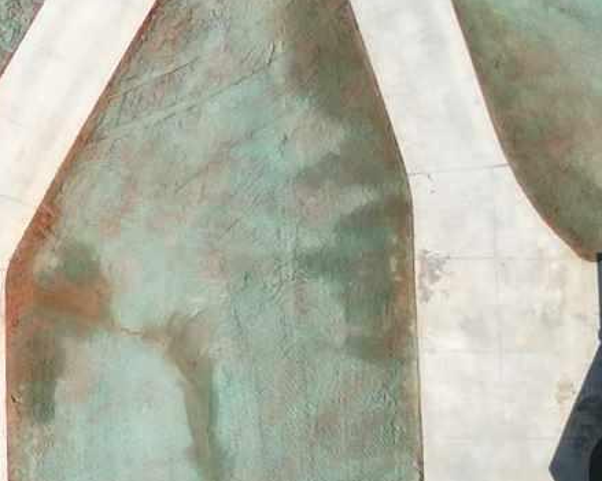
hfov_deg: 11.1
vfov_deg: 9.4
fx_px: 2921
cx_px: -428
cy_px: 425
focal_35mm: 164
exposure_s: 1/2500
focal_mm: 6.72
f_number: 1.7
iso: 100
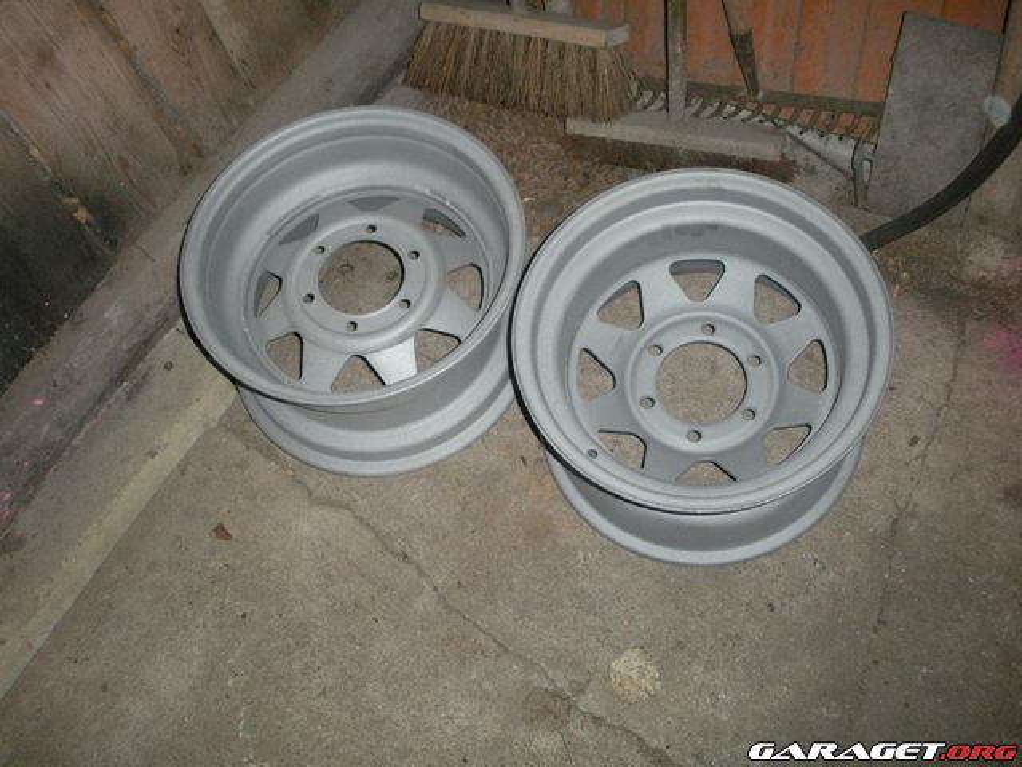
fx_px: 1063
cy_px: 384
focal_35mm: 36
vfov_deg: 39.7
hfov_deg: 51.4
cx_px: 511
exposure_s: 1/60
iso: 400
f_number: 3.5
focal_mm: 6.3
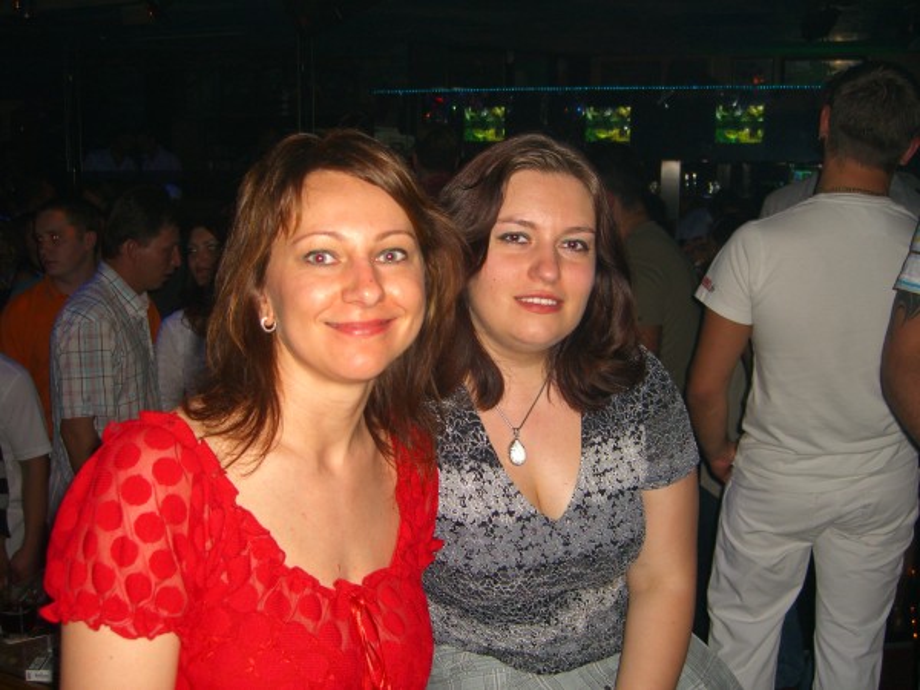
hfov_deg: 49.0
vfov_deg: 37.7
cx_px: 460
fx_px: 1010
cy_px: 345
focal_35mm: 38
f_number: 2.8
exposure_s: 1/60
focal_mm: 7.9
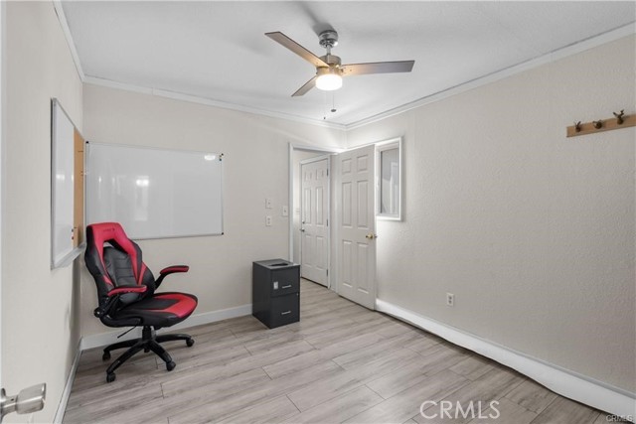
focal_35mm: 16
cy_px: 212
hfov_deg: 96.7
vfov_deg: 73.8
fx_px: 283
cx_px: 318
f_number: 10
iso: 250
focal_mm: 16
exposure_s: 1/1.67
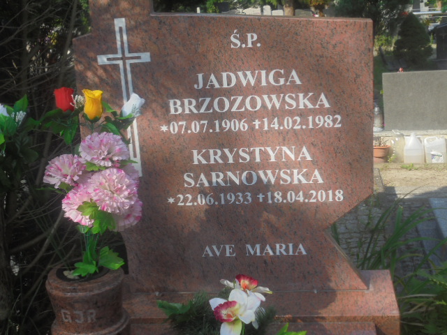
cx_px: 224
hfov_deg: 34.3
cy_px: 168
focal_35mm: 56
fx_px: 723
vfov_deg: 26.1
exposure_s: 1/320
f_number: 5.2
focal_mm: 10.1
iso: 100
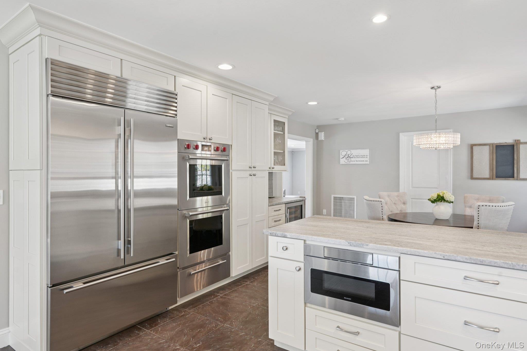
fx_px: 307
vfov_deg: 59.5
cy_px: 176
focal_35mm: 21
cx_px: 264
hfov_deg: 81.2
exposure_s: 1/10
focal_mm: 21
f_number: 8
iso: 400
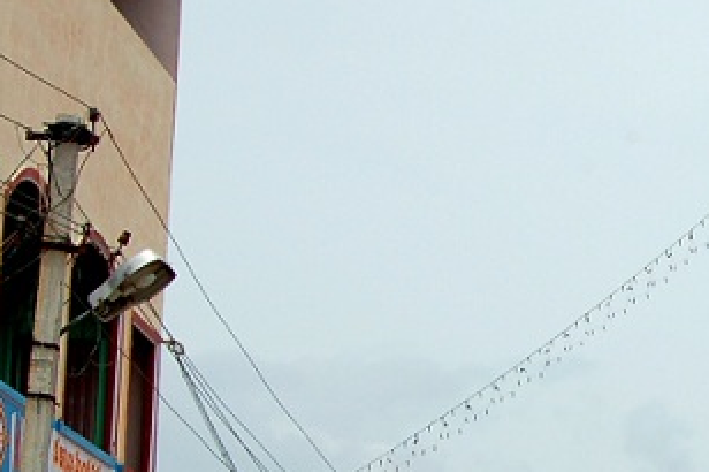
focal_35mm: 185
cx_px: 1107
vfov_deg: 7.4
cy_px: 467
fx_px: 3641
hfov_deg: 10.7
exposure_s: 1/250
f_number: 16
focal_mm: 38
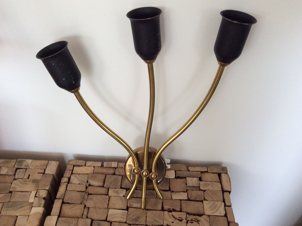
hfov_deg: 56.9
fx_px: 279
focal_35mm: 32
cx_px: 151
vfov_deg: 44.1
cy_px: 113
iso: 64
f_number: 2.4
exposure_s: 1/100
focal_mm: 3.3
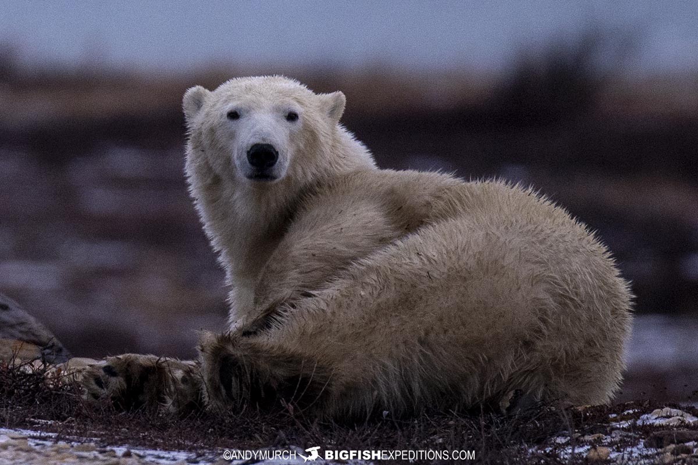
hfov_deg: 3.4
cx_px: 349
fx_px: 11632
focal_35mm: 600
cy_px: 232
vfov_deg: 2.3
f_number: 6.3
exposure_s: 1/1000
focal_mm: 600
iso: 2200
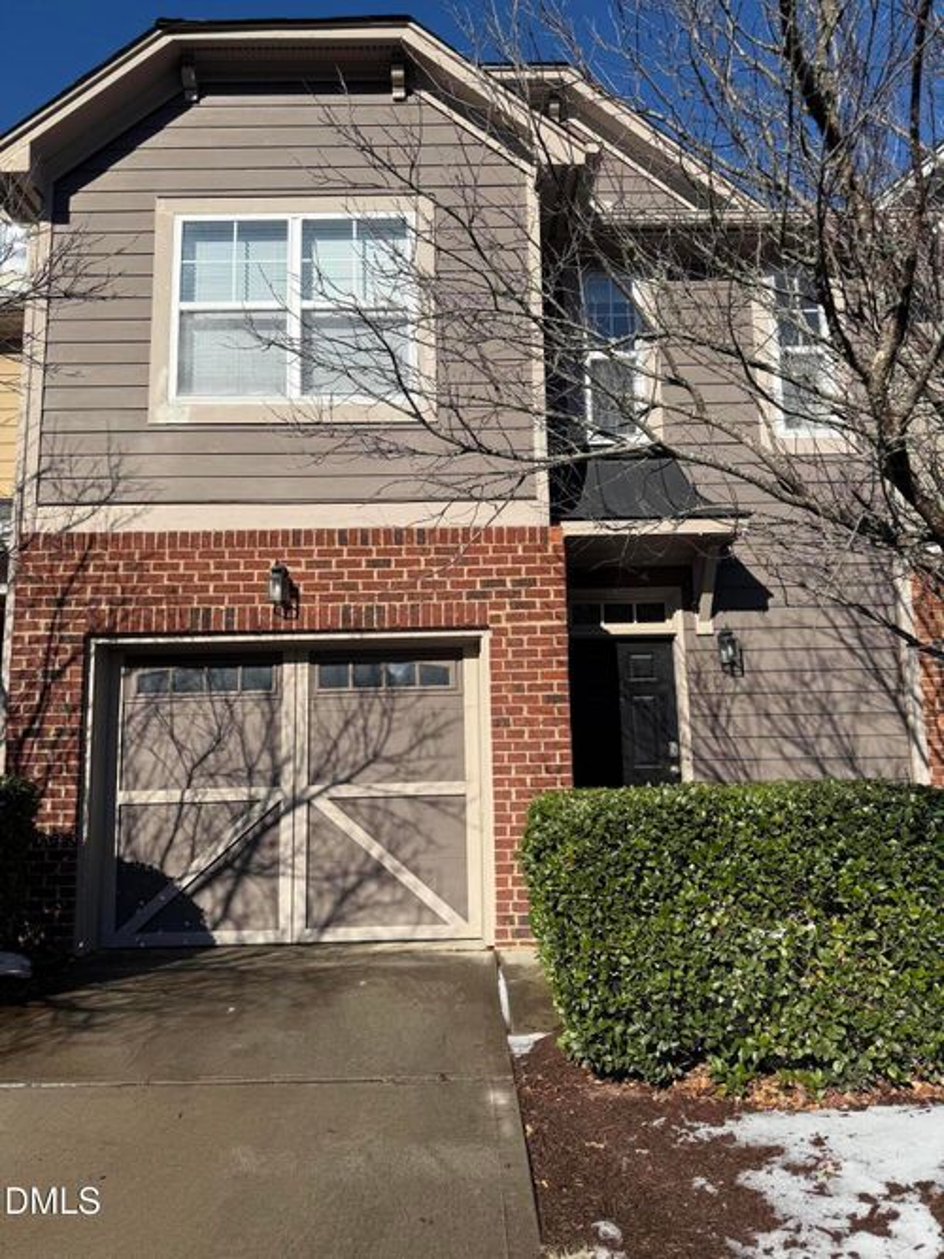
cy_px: 630
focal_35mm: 24
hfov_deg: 56.8
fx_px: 873
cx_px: 472
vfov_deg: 71.6
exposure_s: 1/5319
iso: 80
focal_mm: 6.76
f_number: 1.78
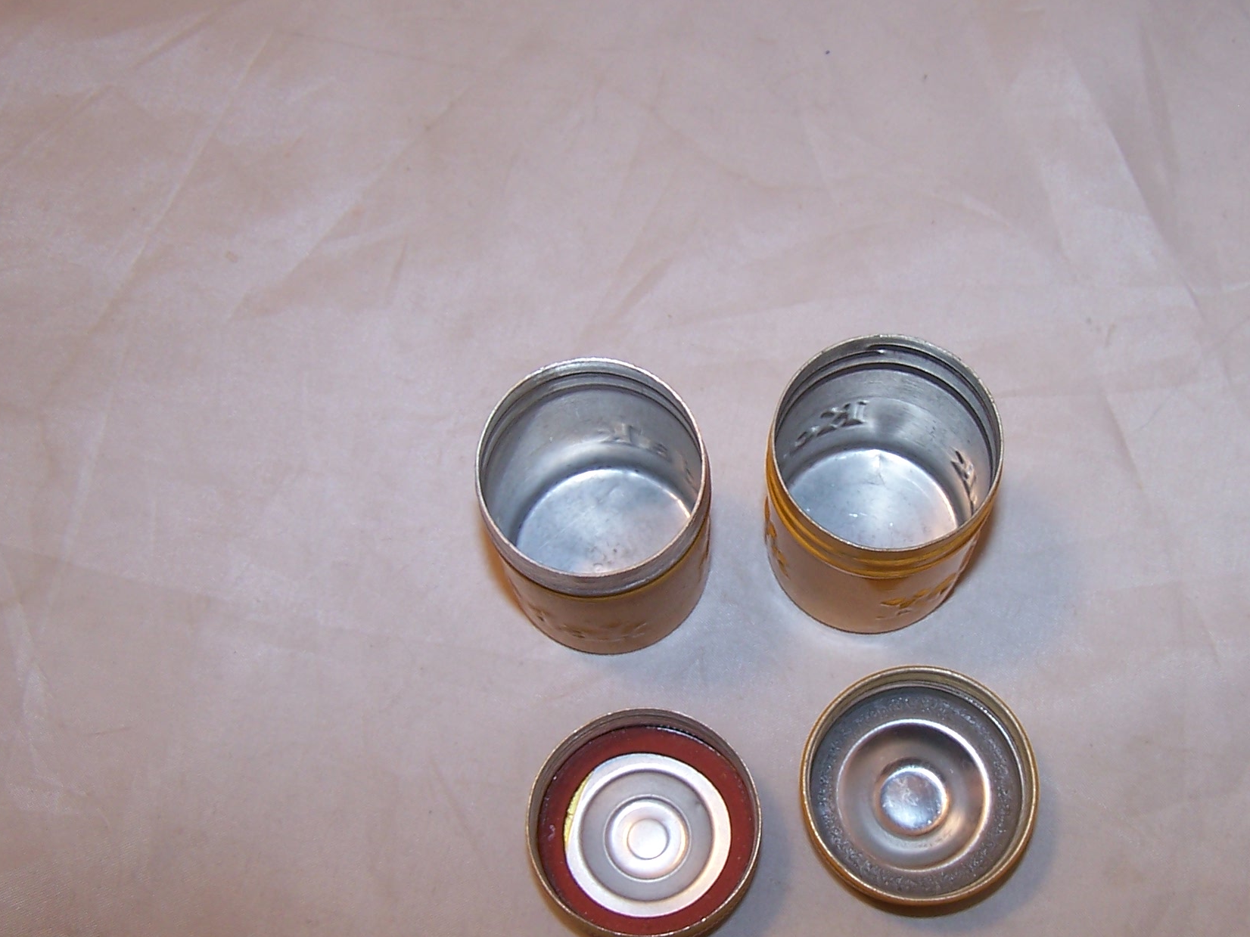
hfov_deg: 36.0
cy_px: 552
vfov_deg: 27.5
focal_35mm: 53
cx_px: 779
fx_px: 1914
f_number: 2.8
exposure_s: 1/60
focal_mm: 6.3
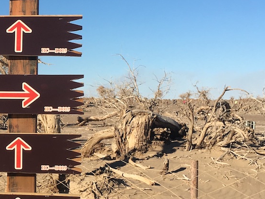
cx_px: -43
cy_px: 111
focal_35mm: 84
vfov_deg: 17.6
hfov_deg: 21.8
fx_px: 643
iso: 25
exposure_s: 1/1748
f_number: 2.2
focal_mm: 4.15
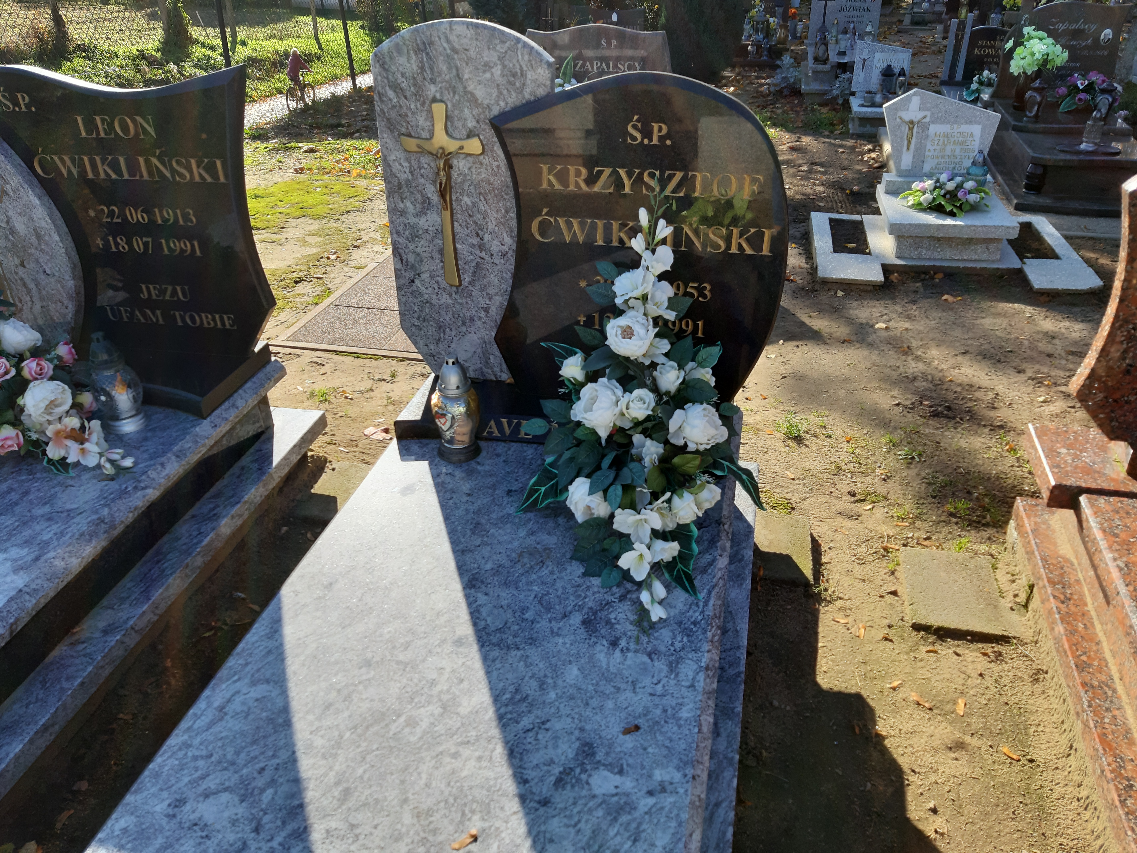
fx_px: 887
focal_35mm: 27
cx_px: 568
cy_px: 426
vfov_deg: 51.4
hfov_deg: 65.3
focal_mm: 3.93
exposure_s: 1/568
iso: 40
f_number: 1.7
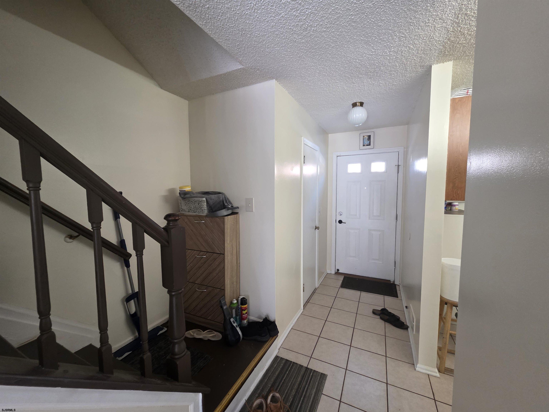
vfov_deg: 89.9
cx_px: 274
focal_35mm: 13
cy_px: 206
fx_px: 206
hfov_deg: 106.2
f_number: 1.9
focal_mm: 2.2
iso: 320
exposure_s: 1/60
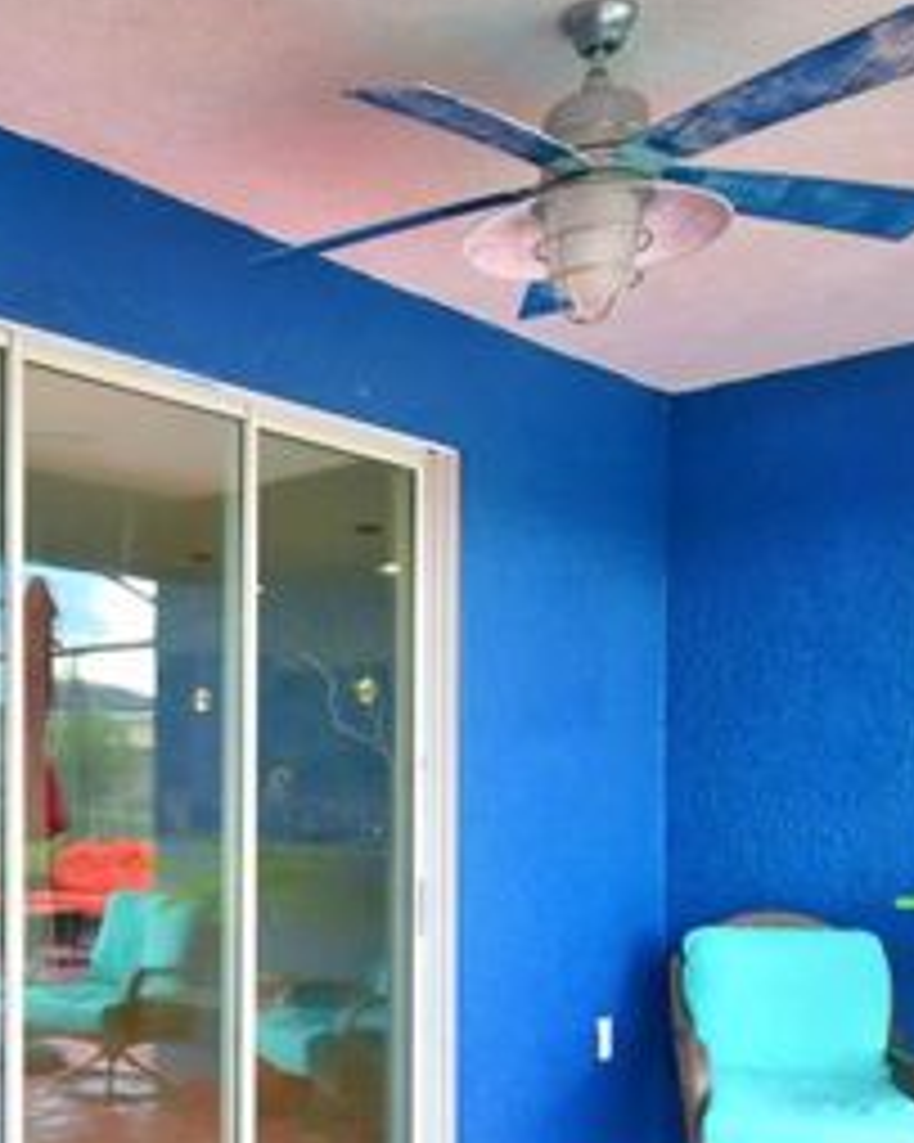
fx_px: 1320
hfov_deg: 35.2
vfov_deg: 45.8
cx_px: 34
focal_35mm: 39
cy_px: 803
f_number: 4.5
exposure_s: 1/100
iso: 400
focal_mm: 10
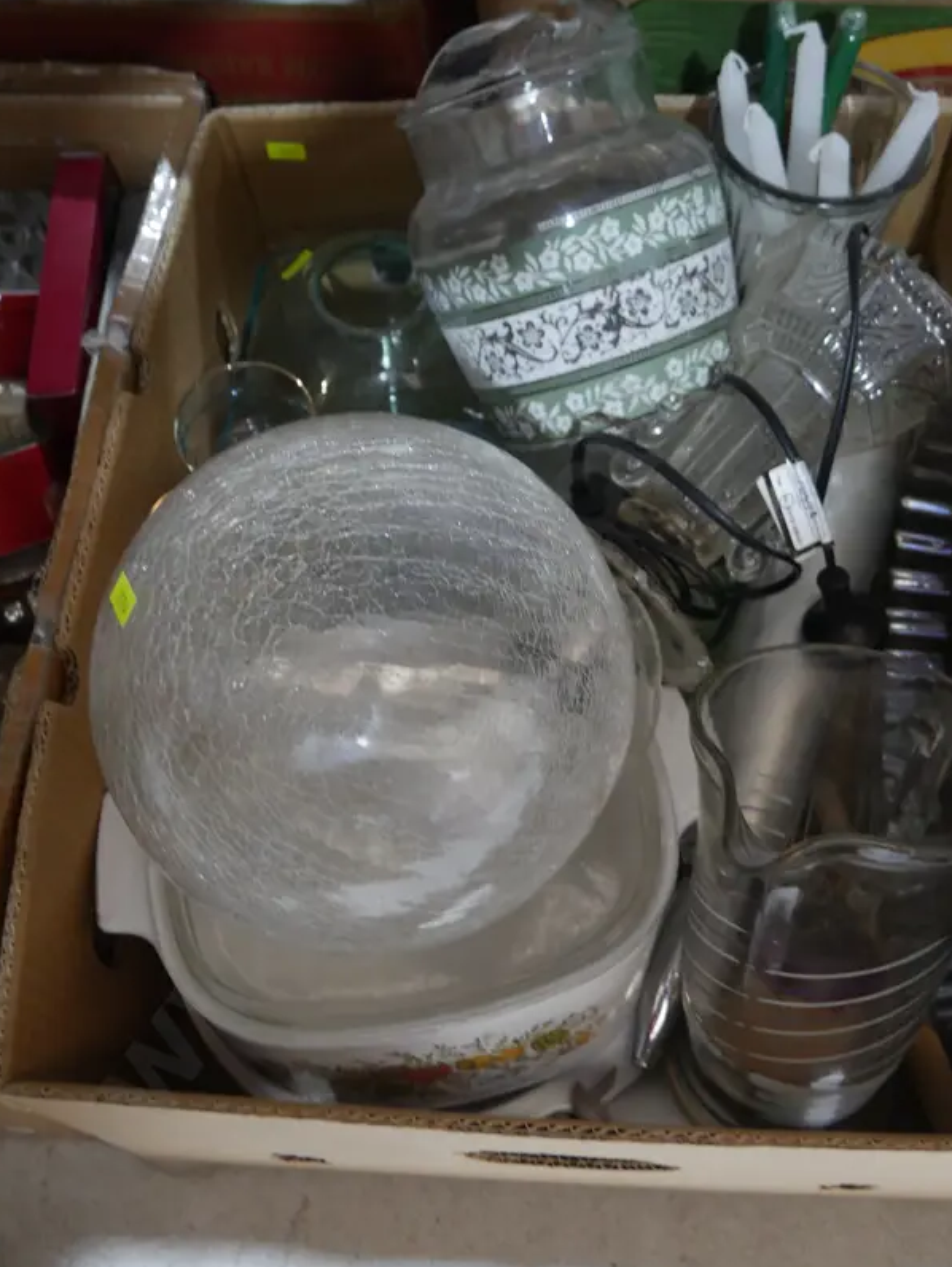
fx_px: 1319
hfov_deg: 39.6
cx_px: 544
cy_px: 552
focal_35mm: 36
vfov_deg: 51.2
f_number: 3.5
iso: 1250
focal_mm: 14
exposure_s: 1/60
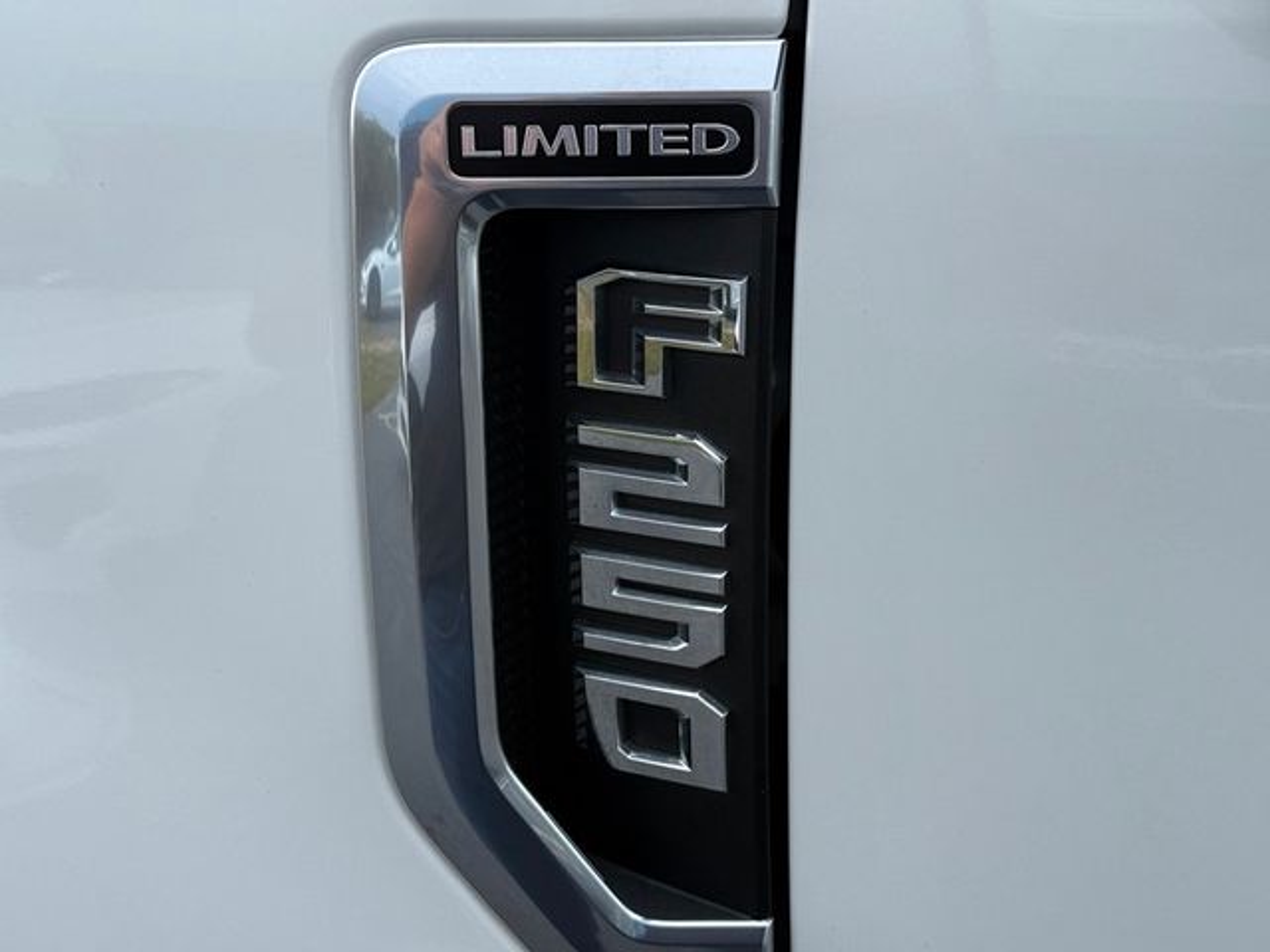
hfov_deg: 39.7
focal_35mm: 48
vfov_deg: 30.3
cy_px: 476
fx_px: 1761
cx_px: 635
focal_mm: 6.76
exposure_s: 1/875
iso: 64
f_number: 1.78
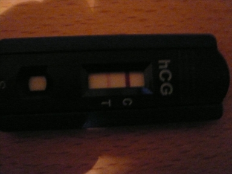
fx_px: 194
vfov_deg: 48.2
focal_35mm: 29
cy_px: 87
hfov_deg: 61.7
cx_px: 116
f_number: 2.8
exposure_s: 1/8
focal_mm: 4.7
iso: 800
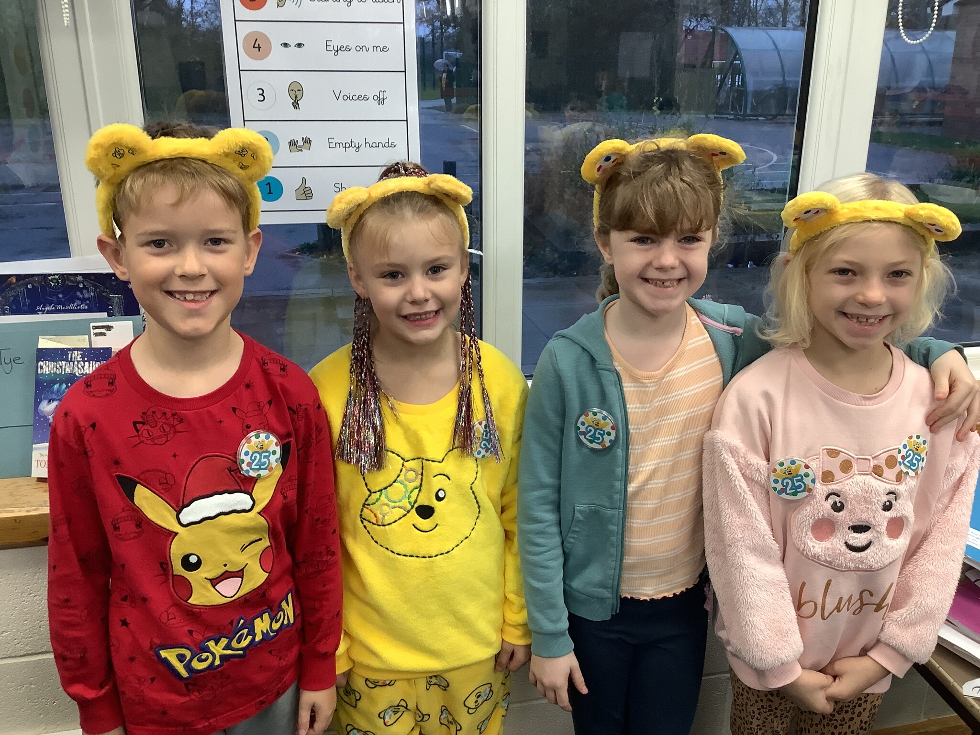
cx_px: 490
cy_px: 368
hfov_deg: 58.4
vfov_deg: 45.4
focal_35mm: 31
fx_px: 878
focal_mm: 3.3
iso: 160
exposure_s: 1/50
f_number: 2.4
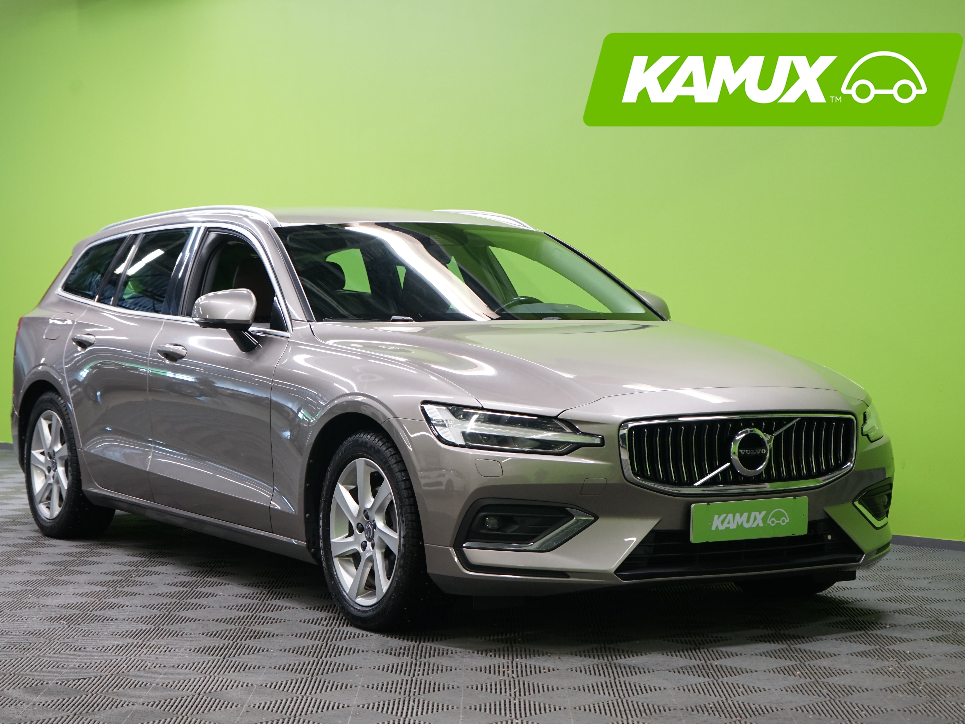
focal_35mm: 76
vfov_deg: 19.4
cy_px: 361
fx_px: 2119
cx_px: 446
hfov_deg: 25.7
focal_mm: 70
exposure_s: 1/50
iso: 1250
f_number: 5.6
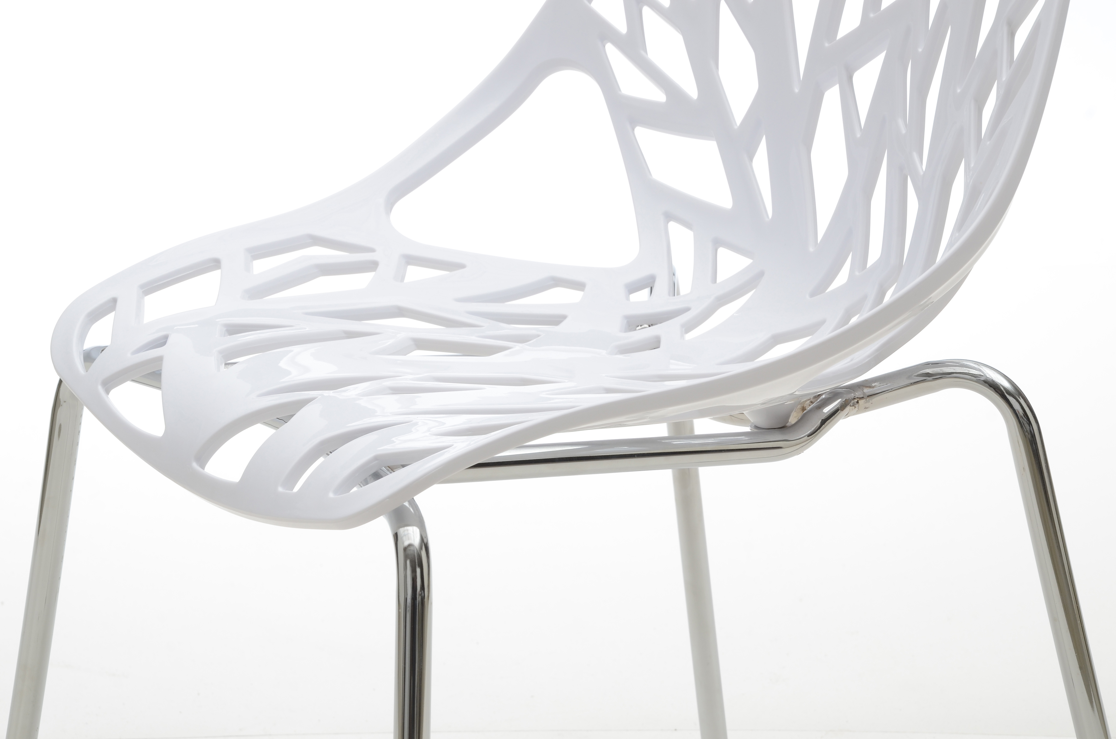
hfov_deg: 18.2
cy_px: 370
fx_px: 3480
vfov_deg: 12.1
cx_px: 558
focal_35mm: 112
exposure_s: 1/125
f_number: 10
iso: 200
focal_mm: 75
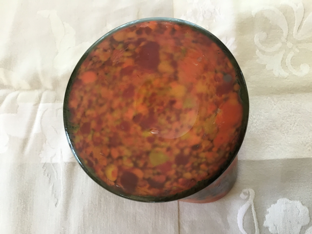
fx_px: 279
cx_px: 156
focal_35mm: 31
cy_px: 117
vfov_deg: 45.4
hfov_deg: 58.4
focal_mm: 3.3
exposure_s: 1/33
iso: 80
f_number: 2.4
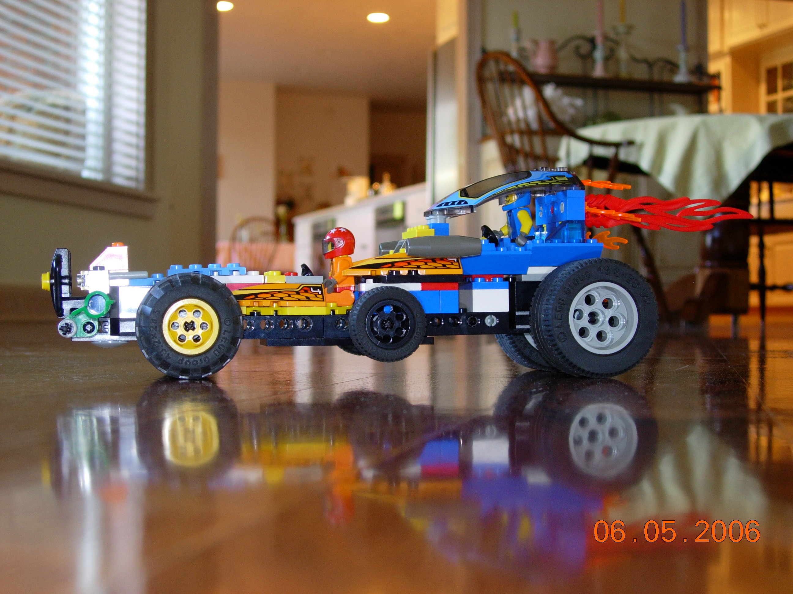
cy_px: 297
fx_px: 1397
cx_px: 396
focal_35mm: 61
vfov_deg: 24.0
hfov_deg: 31.7
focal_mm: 12.7
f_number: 3.5
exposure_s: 1/5.4
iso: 79
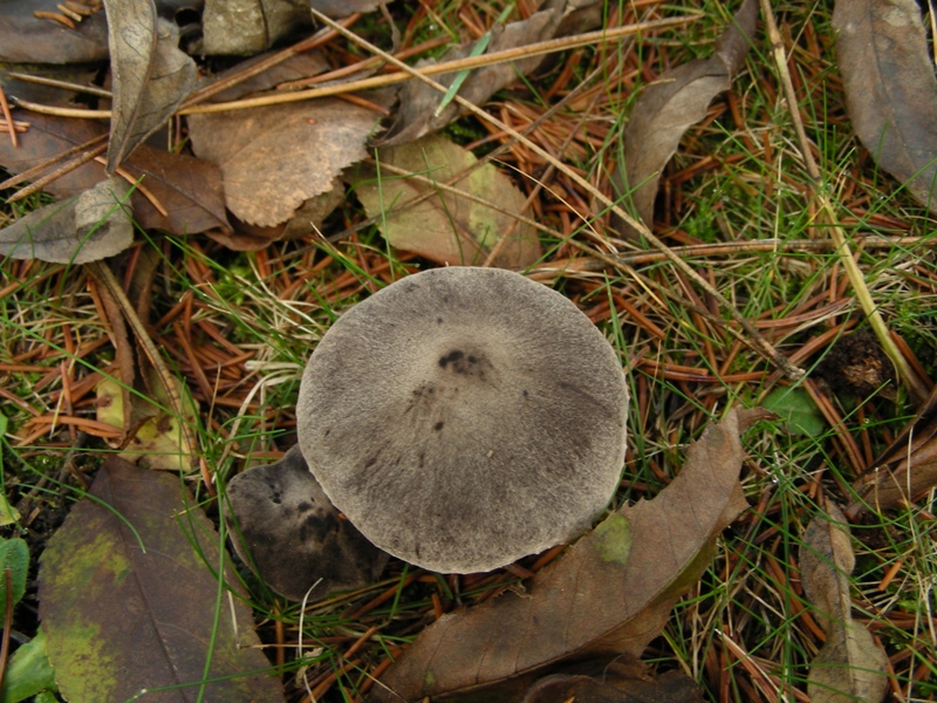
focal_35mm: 41
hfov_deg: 45.8
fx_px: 1110
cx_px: 468
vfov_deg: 35.1
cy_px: 352
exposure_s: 1/30
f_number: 3.5
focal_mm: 6.8
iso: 66
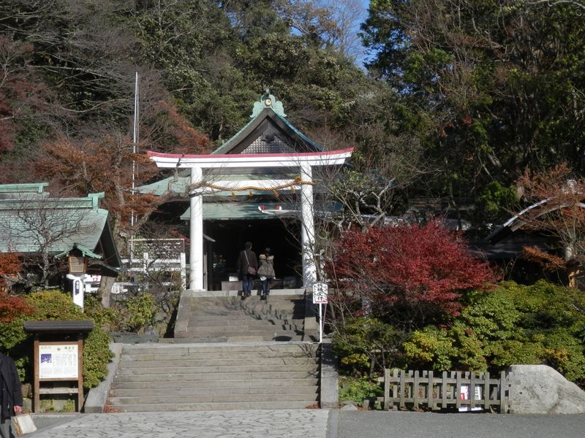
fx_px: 1487
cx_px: 292
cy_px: 219
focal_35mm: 88
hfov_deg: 22.3
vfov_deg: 16.8
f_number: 4.8
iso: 80
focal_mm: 15.8
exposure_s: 1/640
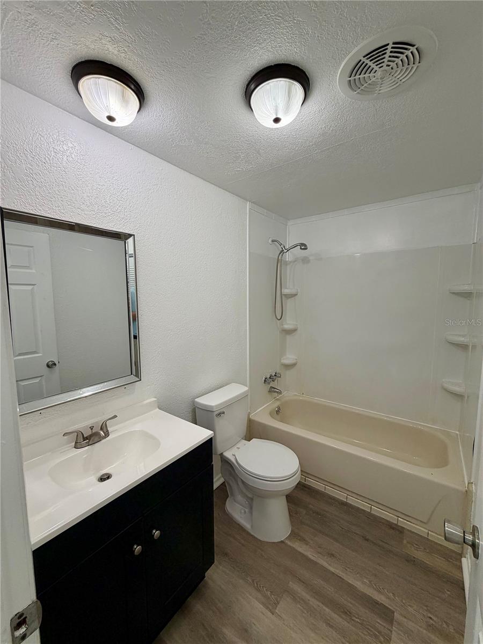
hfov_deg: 85.7
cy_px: 322
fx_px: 260
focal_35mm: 14
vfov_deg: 102.1
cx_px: 242
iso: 125
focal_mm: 2.22
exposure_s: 1/120
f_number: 2.2
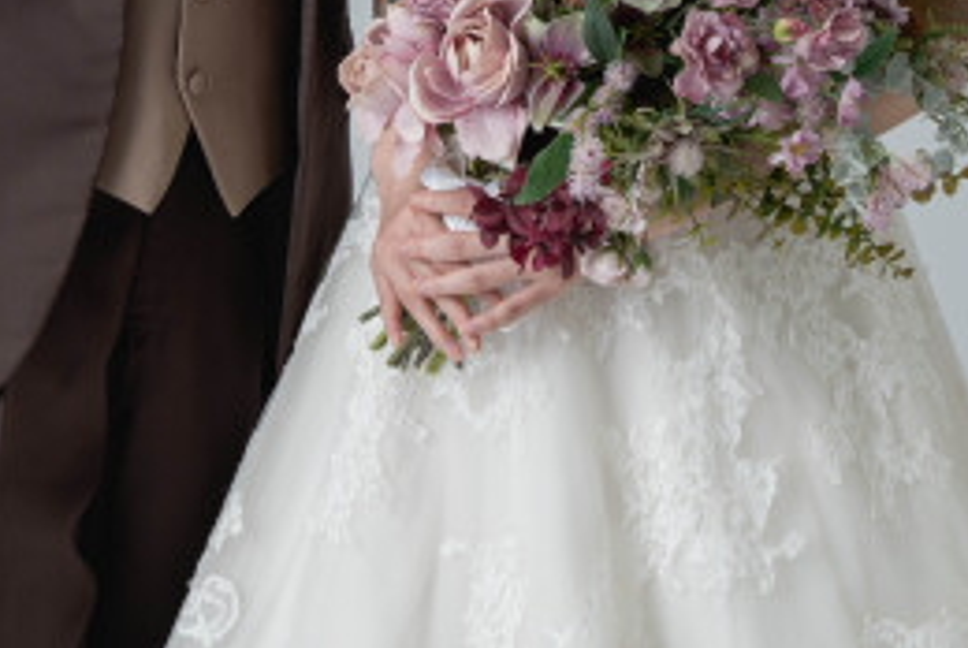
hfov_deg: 9.6
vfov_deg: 6.3
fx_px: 5788
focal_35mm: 215
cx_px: 439
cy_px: -341
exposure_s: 1/100
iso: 200
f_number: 5.6
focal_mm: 70
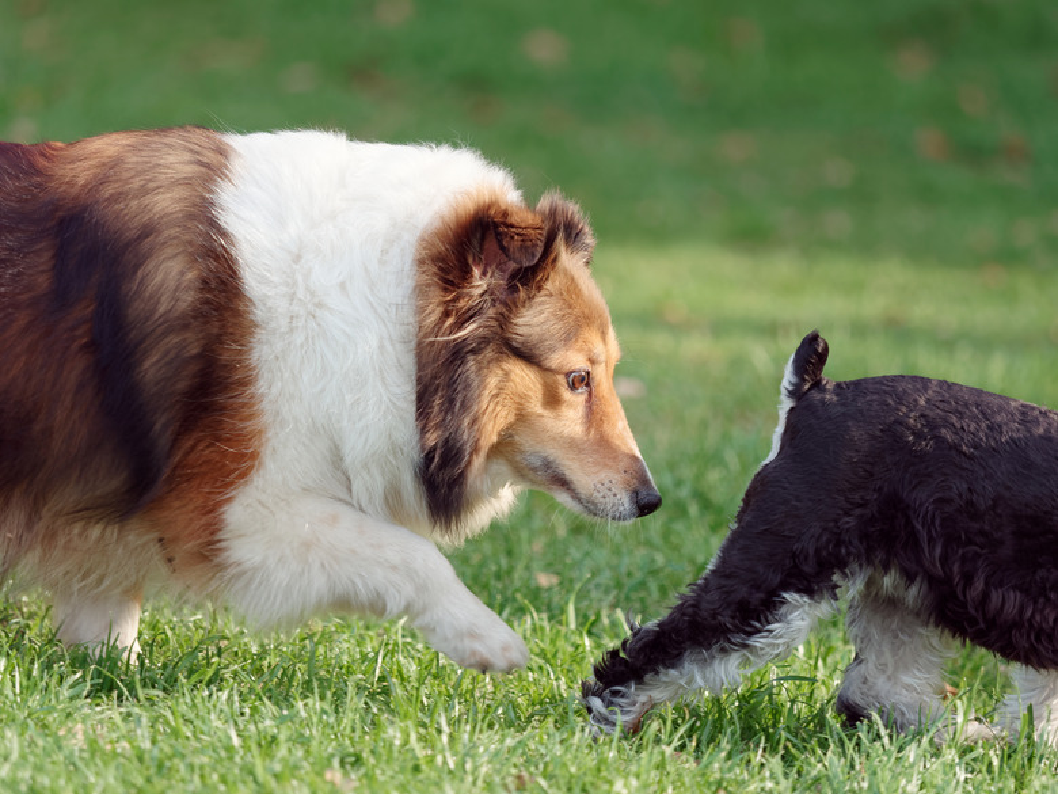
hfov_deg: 6.6
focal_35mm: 300
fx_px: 9169
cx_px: 529
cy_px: 397
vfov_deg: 5.0
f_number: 2.8
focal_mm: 150
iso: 200
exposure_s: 1/1300
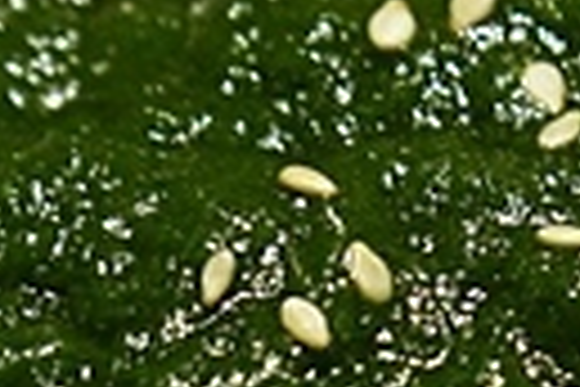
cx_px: 1007
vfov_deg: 5.6
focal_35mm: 240
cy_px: 781
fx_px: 3874
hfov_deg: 8.3
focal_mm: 23
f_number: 4
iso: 200
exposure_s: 1/100
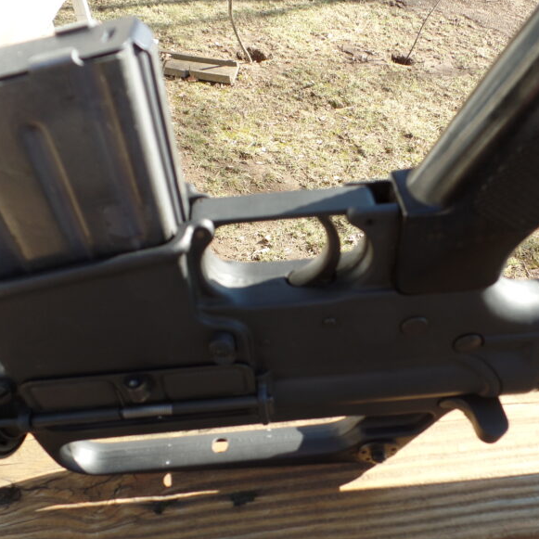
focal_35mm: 28
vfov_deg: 57.3
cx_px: 292
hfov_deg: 57.2
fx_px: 493
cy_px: 269
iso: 80
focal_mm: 4.1
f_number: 3.5
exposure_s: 1/125
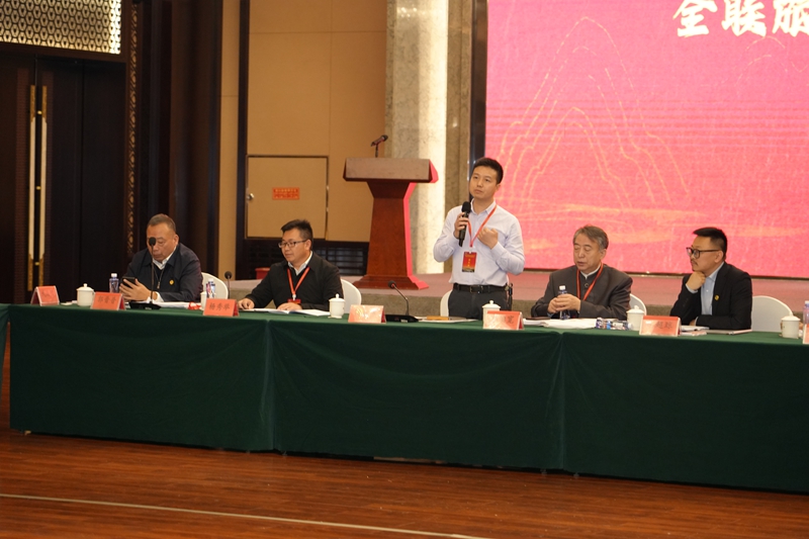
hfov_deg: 19.5
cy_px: 270
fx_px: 2359
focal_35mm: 105
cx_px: 404
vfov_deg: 13.0
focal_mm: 105
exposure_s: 1/160
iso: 3200
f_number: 4
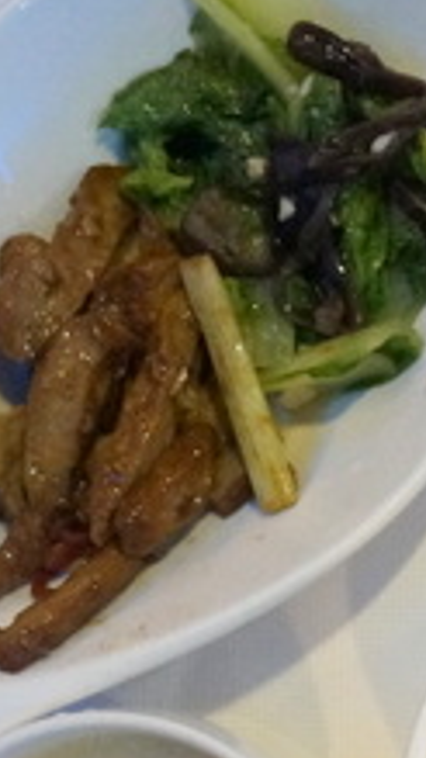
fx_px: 2212
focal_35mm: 110
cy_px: 531
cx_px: 689
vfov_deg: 19.4
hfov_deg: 10.5
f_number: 4.5
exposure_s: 1/100
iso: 3200
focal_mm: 24
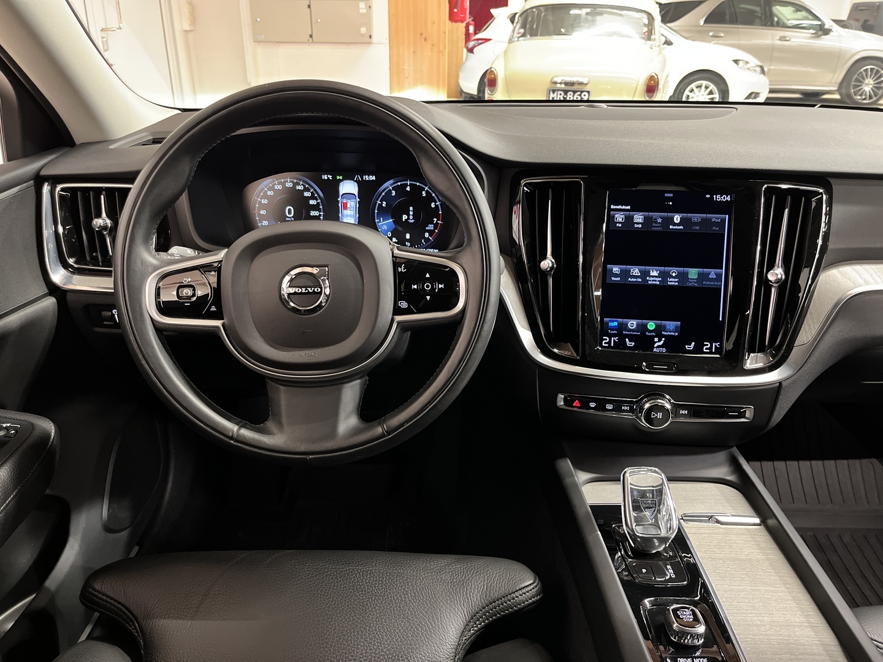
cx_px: 442
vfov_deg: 53.1
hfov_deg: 67.3
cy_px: 331
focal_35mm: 26
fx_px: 663
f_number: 1.6
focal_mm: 5.1
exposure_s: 1/33
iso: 640
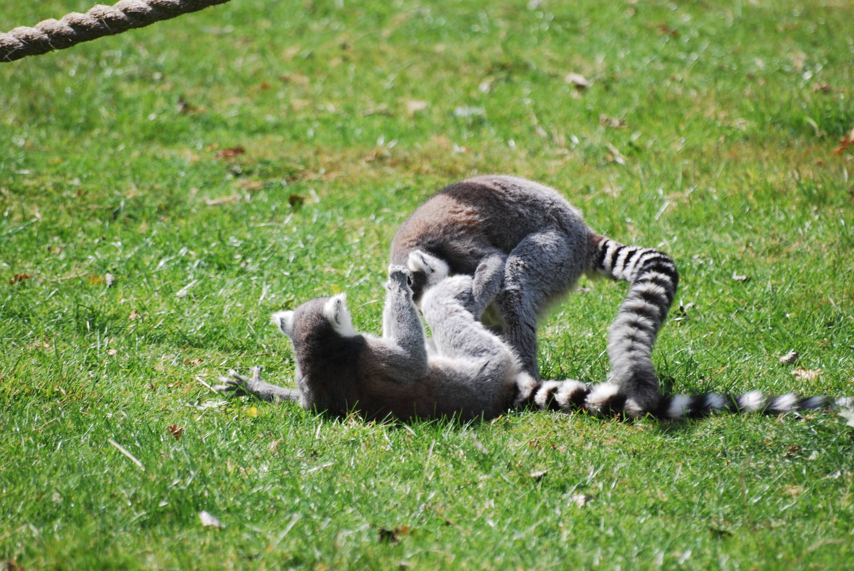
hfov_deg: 4.6
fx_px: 10688
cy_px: 286
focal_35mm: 450
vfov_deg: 3.1
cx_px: 427
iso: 200
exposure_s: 1/500
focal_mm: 300
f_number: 5.6
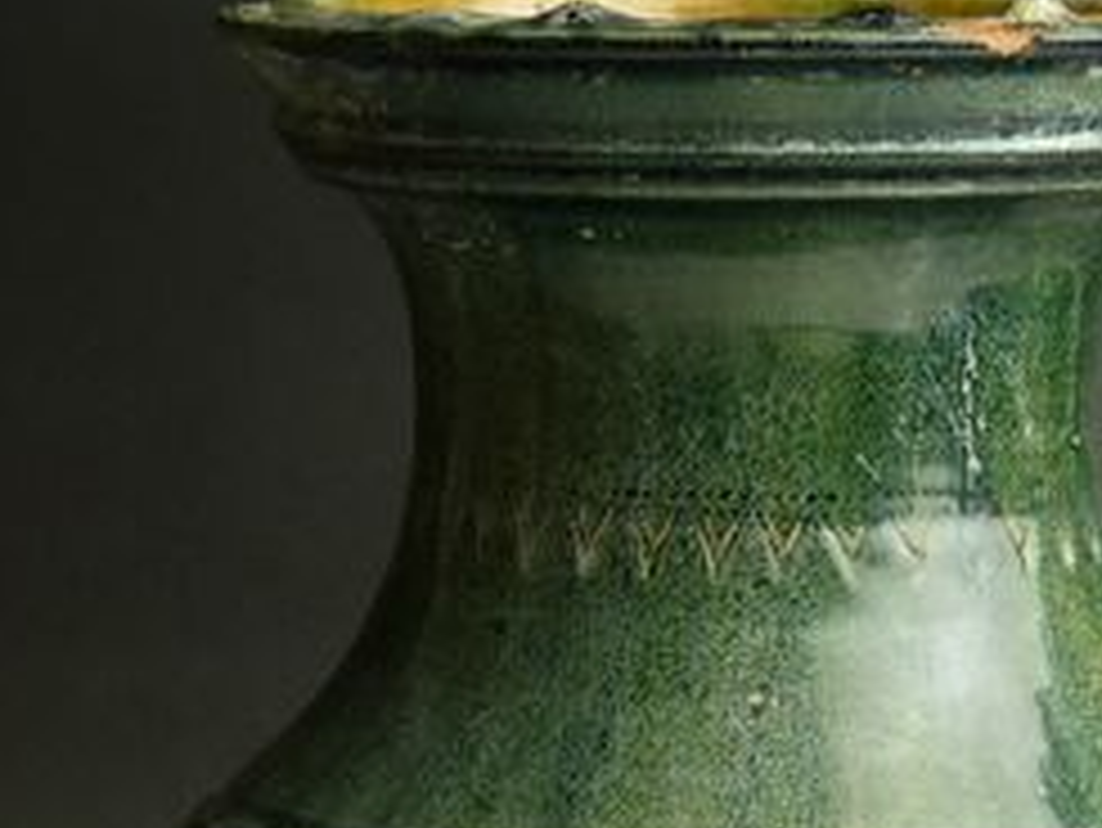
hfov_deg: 9.8
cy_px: 1073
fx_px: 6434
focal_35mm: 202
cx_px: 778
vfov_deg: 7.3
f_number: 3.5
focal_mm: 11.9
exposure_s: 1/50
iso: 200
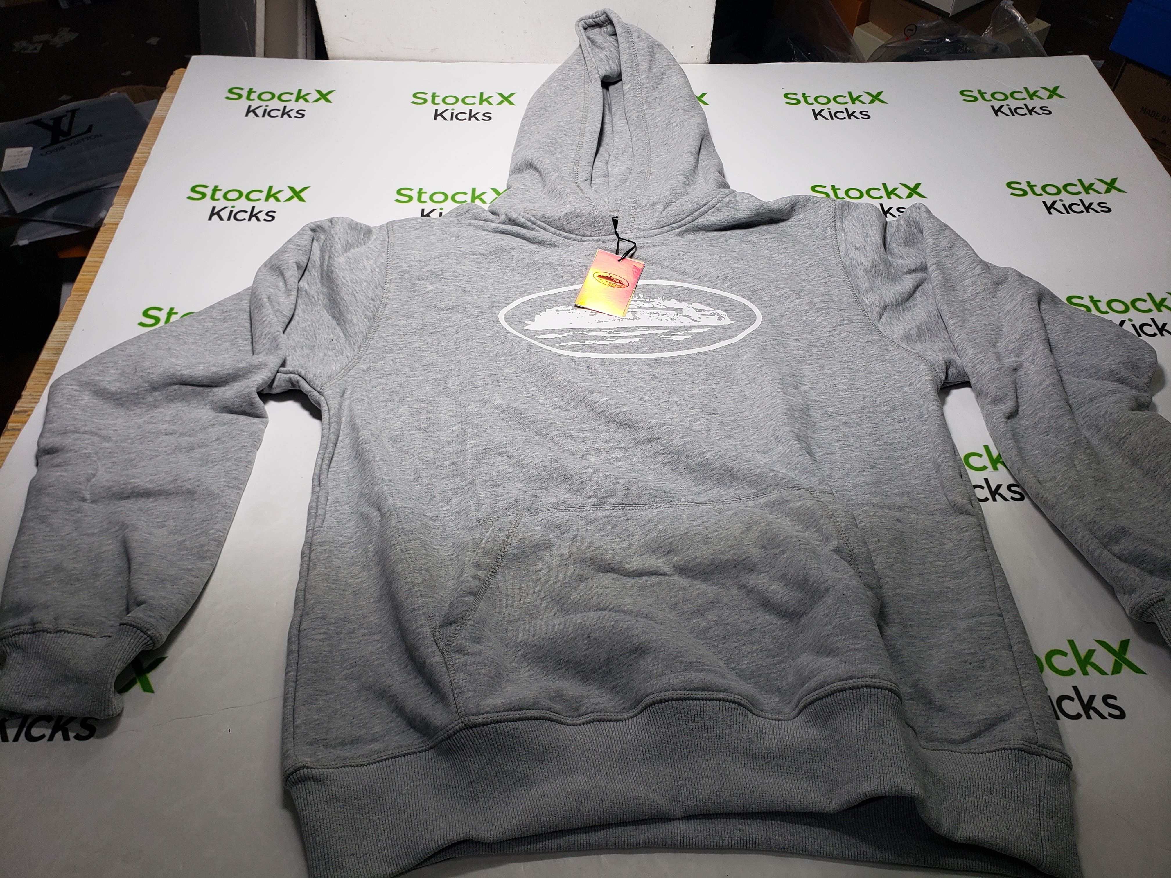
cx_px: 586
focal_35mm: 26
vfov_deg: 53.1
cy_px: 439
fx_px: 880
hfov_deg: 67.3
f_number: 2.4
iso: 50
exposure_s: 1/150
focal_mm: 4.3
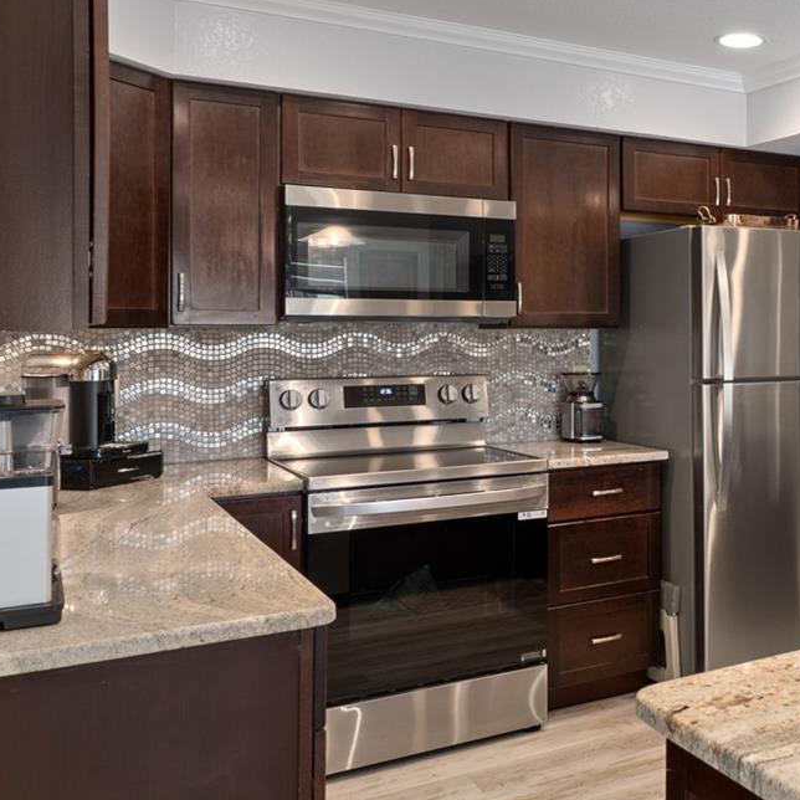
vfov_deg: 43.7
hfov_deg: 39.0
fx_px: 994
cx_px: 795
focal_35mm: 38
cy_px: 339
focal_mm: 12
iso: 250
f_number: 8
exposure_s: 1/1.25
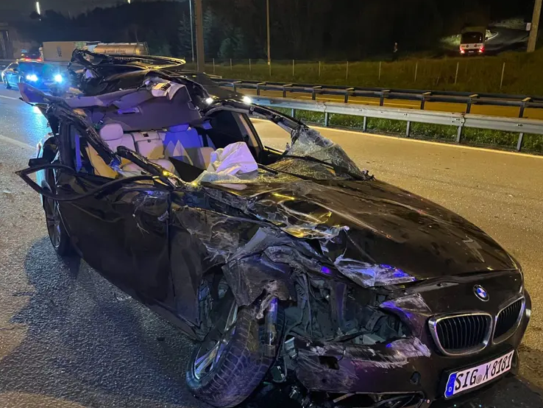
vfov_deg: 45.3
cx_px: 256
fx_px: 486
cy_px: 239
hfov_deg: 58.3
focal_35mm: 31
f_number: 1.6
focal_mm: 5.1
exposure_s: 1/25
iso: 800
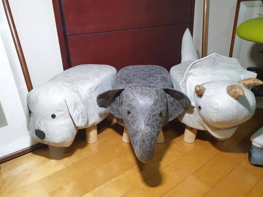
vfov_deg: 53.1
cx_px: 132
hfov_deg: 67.3
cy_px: 98
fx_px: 198
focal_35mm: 26
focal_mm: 4.3
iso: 400
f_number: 2.4
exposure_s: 1/60
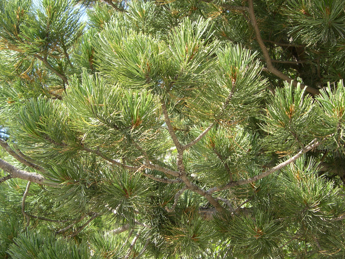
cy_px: 130
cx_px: 172
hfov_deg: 49.0
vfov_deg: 37.7
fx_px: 379
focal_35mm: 38
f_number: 2.8
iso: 100
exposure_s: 1/219
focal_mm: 8
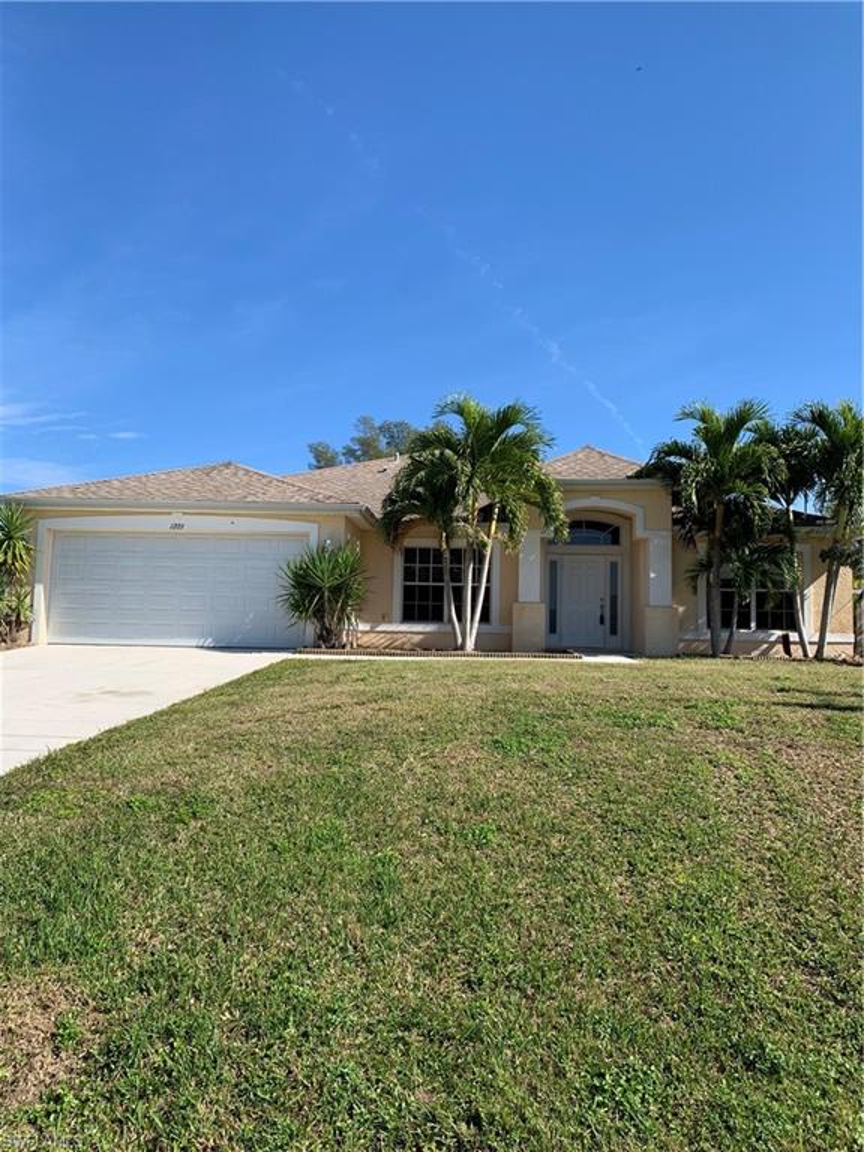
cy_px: 576
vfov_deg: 67.3
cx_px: 432
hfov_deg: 53.1
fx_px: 865
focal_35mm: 26
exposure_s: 1/1748
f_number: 1.8
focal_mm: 4.25
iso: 25
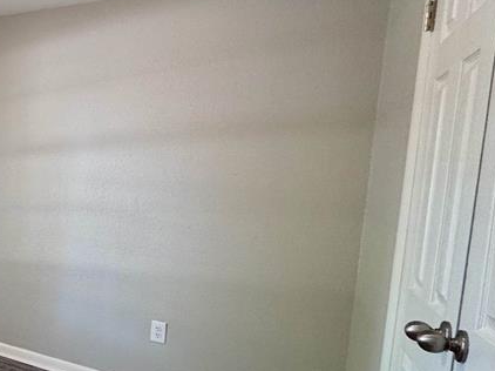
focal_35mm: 34
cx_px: -73
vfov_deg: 41.7
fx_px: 486
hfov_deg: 40.9
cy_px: 207
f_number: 2.2
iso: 200
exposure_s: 1/60
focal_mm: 2.22
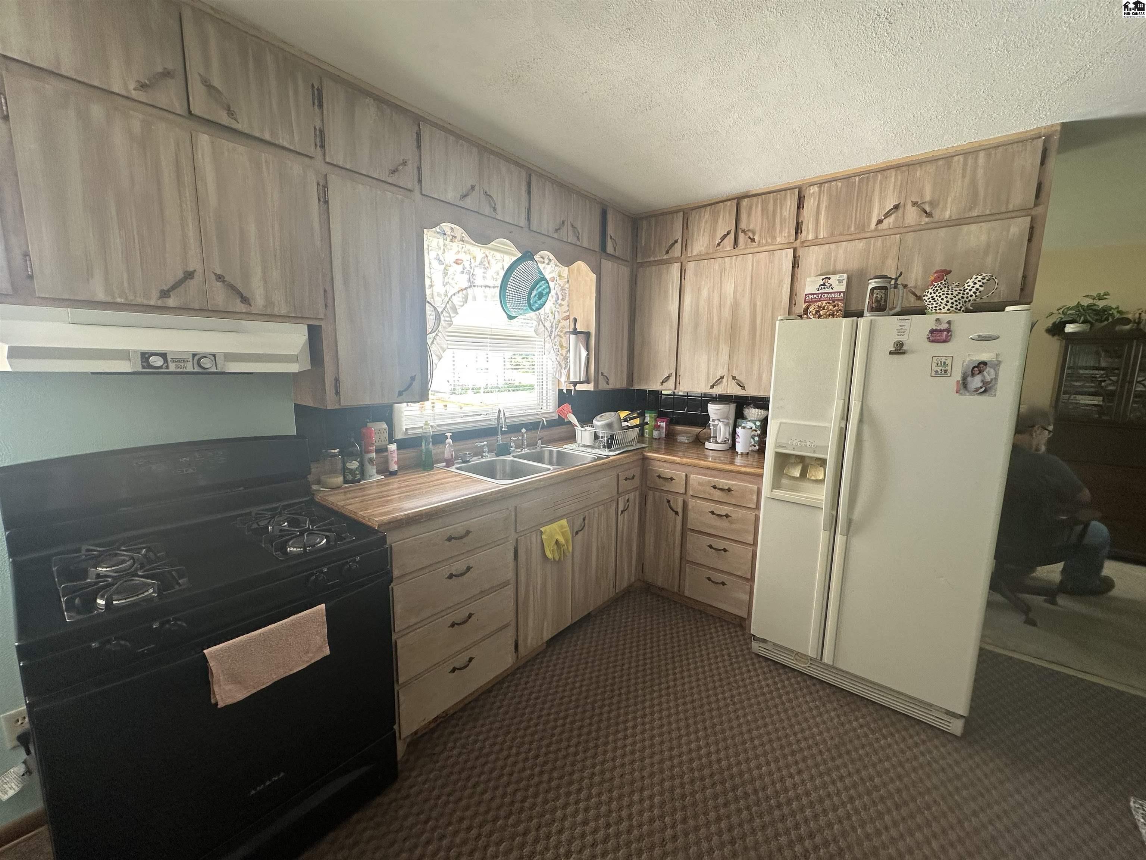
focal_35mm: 14
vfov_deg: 85.7
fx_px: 463
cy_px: 430
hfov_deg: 102.1
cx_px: 573
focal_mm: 2.22
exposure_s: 1/99
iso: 100
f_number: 2.2
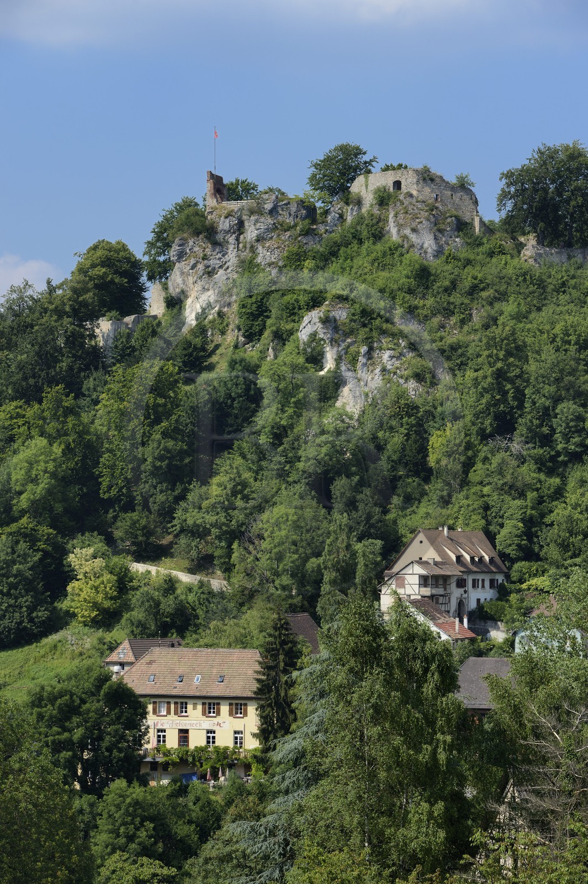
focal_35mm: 135
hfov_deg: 10.1
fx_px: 3311
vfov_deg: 15.2
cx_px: 294
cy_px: 442
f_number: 10
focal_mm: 135
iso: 200
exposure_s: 1/320
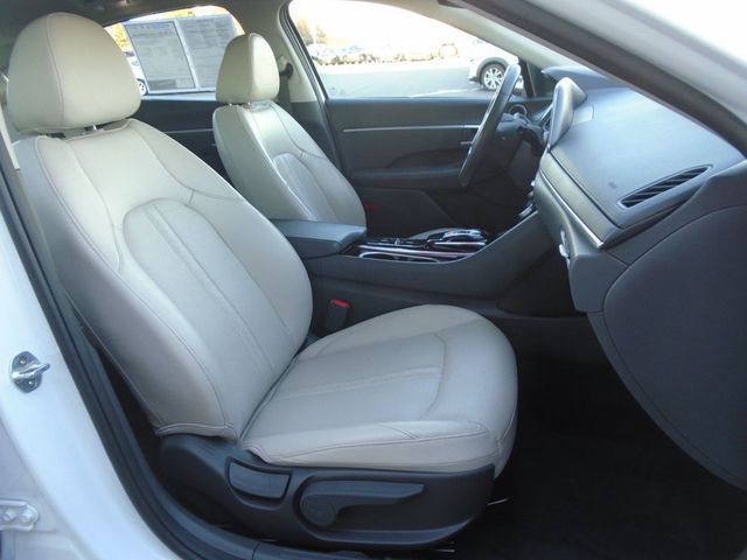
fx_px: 561
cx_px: 374
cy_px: 280
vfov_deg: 53.1
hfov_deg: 67.3
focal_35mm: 26
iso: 100
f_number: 3.2
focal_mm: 4.6
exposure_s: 1/40
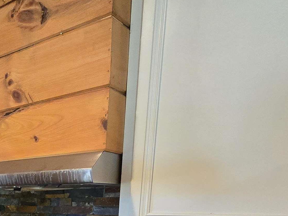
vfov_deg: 31.4
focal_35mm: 36
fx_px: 300
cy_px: 275
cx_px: -18
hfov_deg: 42.1
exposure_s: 1/60
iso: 500
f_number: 2.2
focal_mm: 2.2
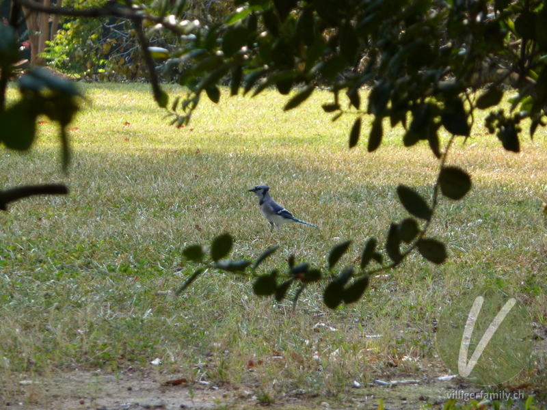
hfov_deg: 6.6
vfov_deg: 5.0
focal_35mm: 300
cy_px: 205
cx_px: 274
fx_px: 4741
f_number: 4.9
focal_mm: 49.2
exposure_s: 1/125
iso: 160
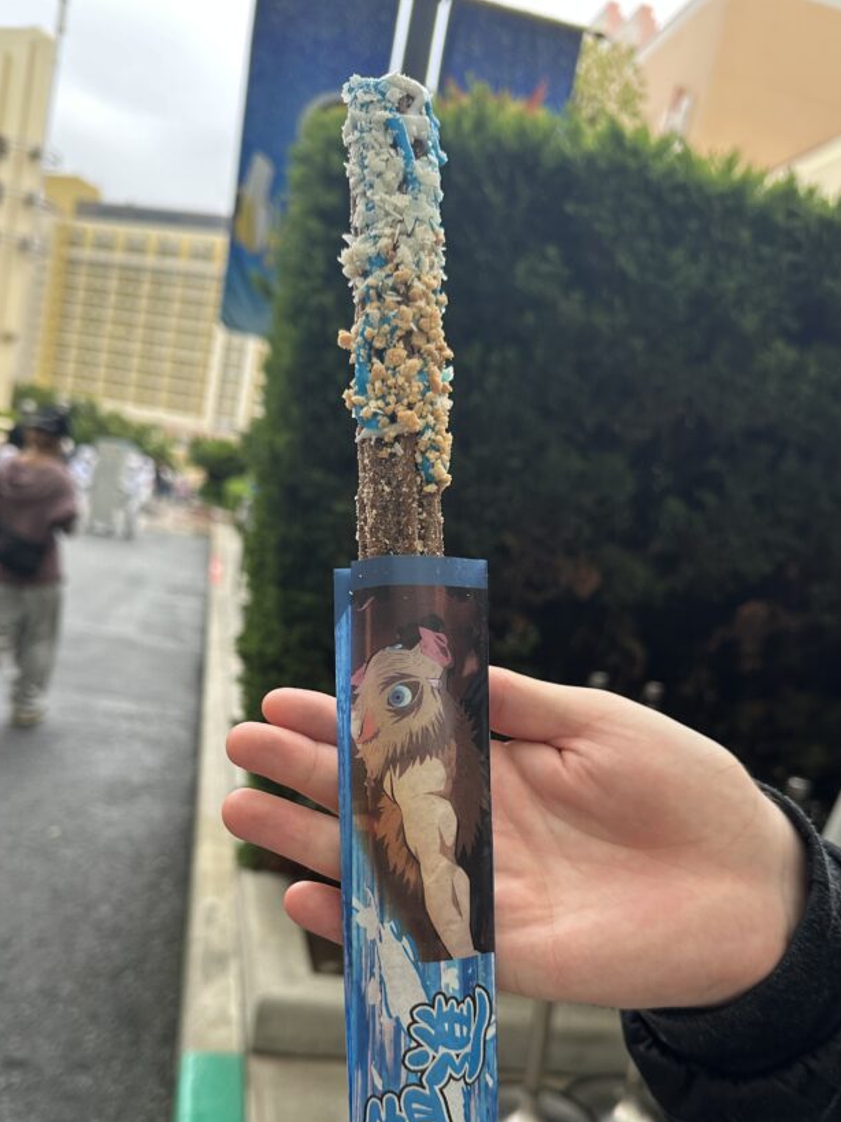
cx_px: 379
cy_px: 700
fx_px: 972
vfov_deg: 59.2
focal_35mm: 30
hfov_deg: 46.7
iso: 160
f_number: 1.78
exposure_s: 1/120
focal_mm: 6.86
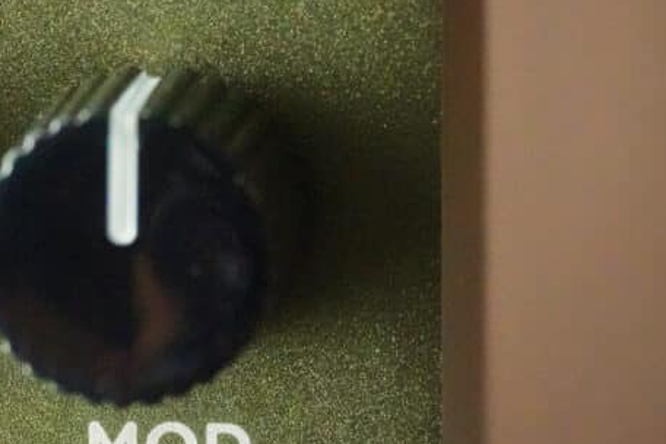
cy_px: 259
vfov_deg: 5.8
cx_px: 150
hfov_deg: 8.7
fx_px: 4366
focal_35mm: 236
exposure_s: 1/125
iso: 51200
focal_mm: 105
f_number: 11
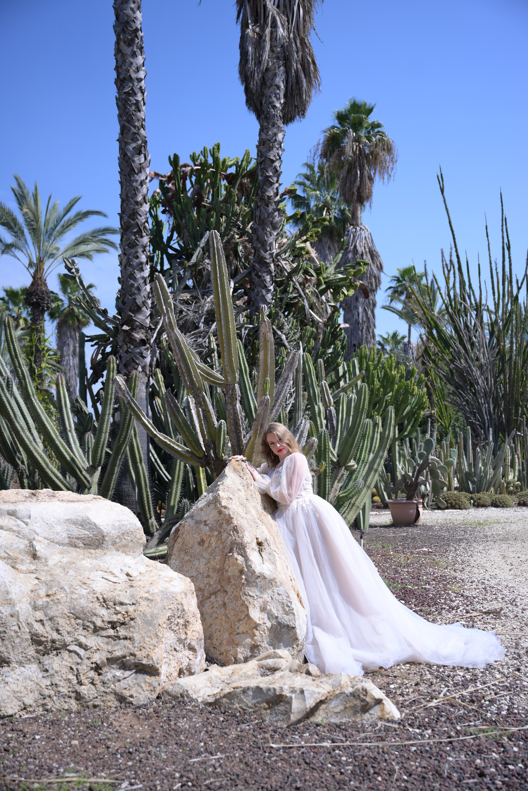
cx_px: 264
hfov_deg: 38.9
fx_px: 747
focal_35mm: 34
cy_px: 396
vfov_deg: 55.8
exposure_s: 1/1600
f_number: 3.2
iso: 100
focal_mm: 34
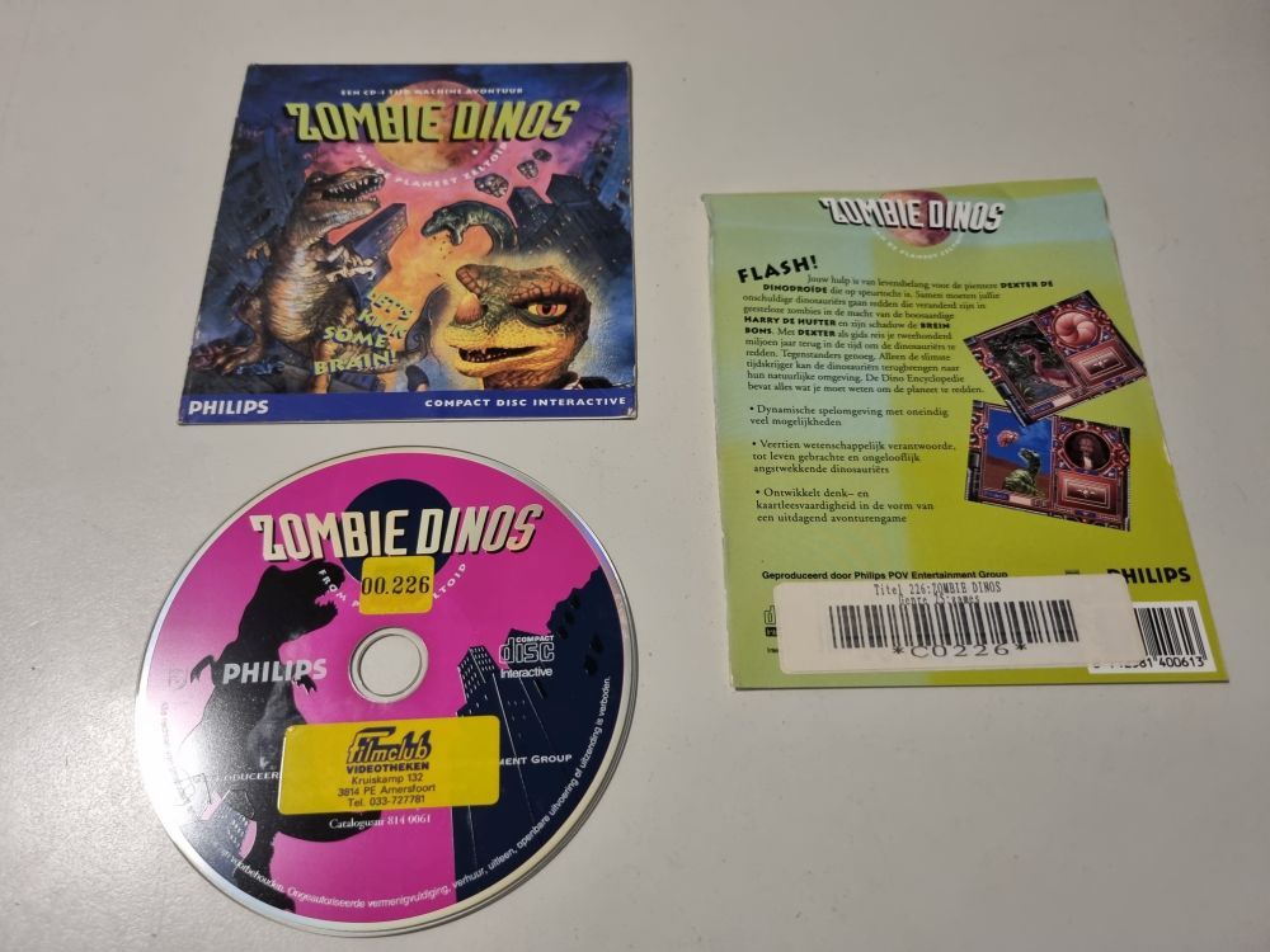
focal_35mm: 26
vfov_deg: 53.1
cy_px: 476
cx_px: 635
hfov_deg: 67.3
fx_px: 954
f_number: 1.8
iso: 200
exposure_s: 1/50
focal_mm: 5.4
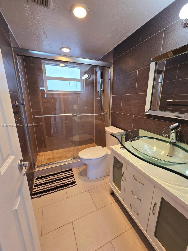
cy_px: 126
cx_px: 94
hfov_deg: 89.9
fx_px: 94
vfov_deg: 106.2
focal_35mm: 13
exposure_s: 1/60.2
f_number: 2.2
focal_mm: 2.2
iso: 100
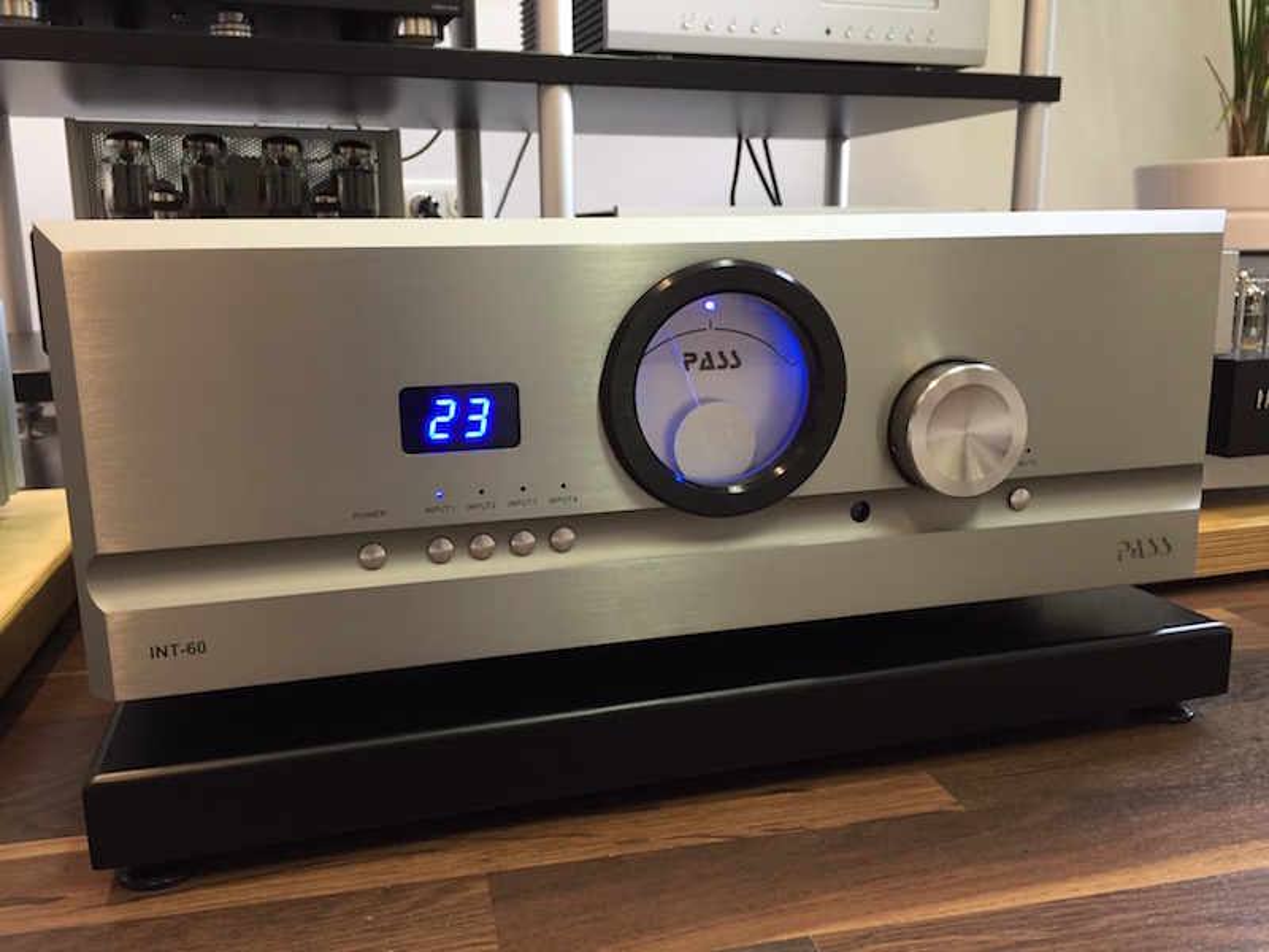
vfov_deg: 48.2
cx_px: 634
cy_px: 476
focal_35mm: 29
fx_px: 1063
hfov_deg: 61.7
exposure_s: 1/33
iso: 160
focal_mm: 4.15
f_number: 2.2
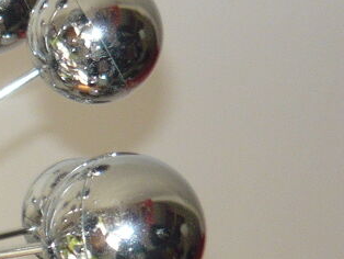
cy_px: 340
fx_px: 1671
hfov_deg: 10.8
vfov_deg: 8.7
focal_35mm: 168
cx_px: -340
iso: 100
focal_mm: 5.5
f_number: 2.8
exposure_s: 1/125
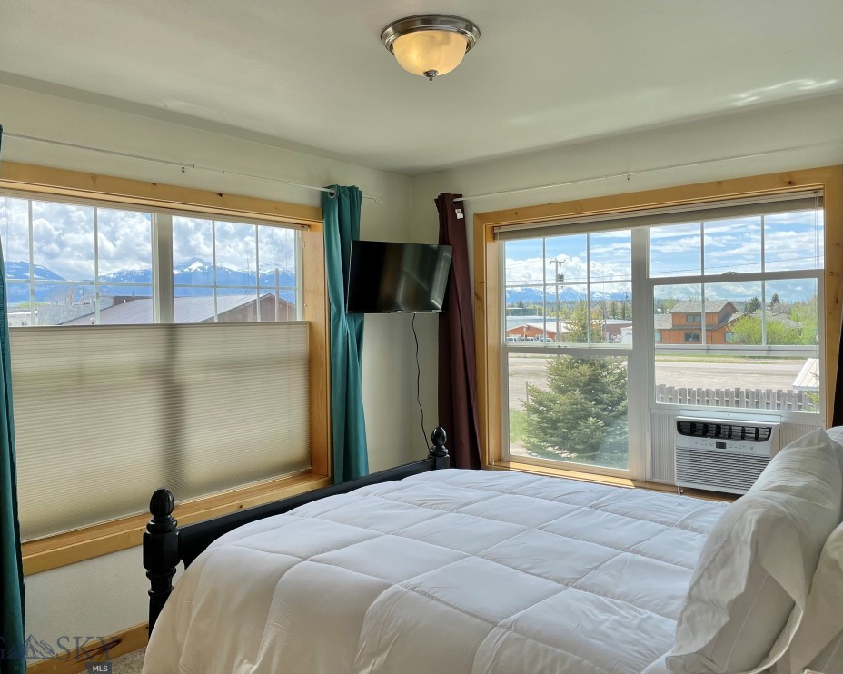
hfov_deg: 62.2
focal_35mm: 28
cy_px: 339
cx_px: 406
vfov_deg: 51.5
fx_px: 698
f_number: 1.6
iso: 32
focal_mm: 4.2
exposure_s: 1/868
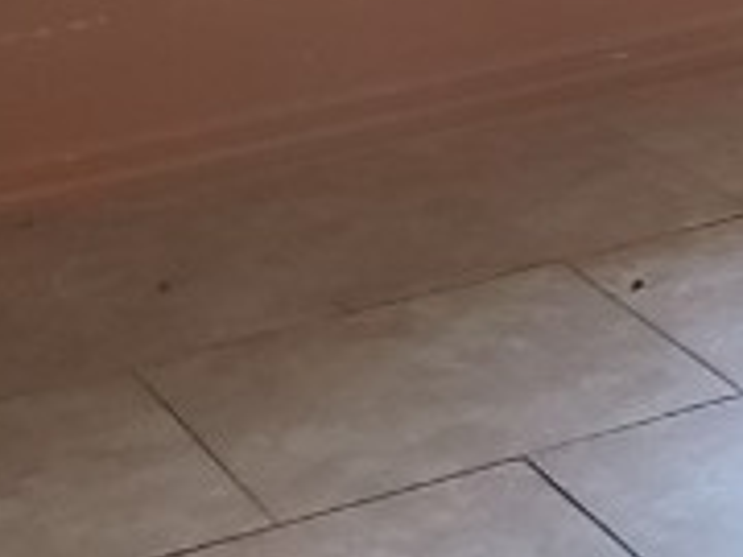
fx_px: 3177
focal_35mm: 148
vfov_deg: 9.4
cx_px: 1354
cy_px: -561
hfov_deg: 12.2
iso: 250
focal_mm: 4.3
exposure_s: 1/30
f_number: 2.4
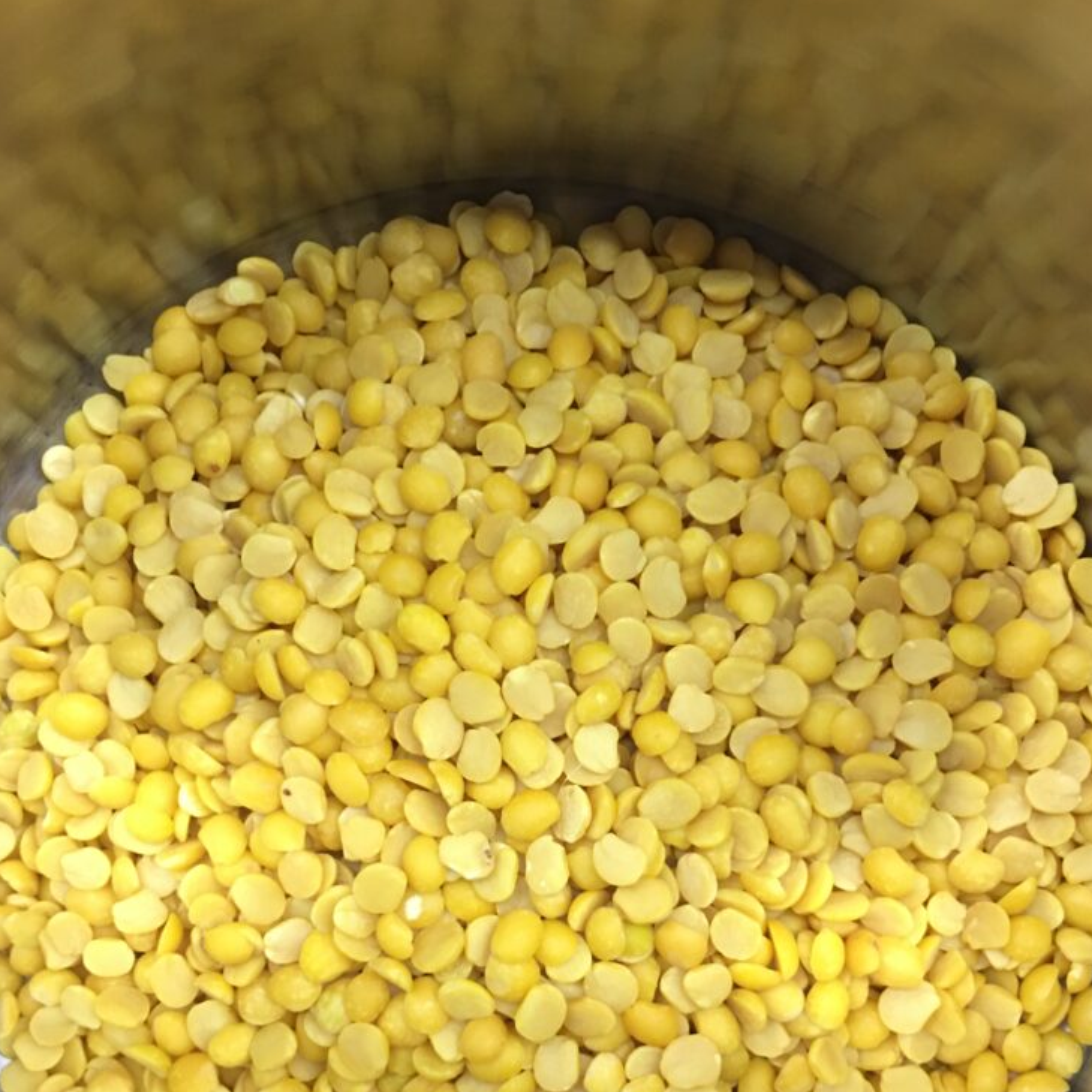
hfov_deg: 46.0
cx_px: 547
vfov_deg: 45.5
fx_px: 1285
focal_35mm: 36
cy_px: 712
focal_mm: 4.15
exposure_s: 1/8
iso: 125
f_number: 2.2
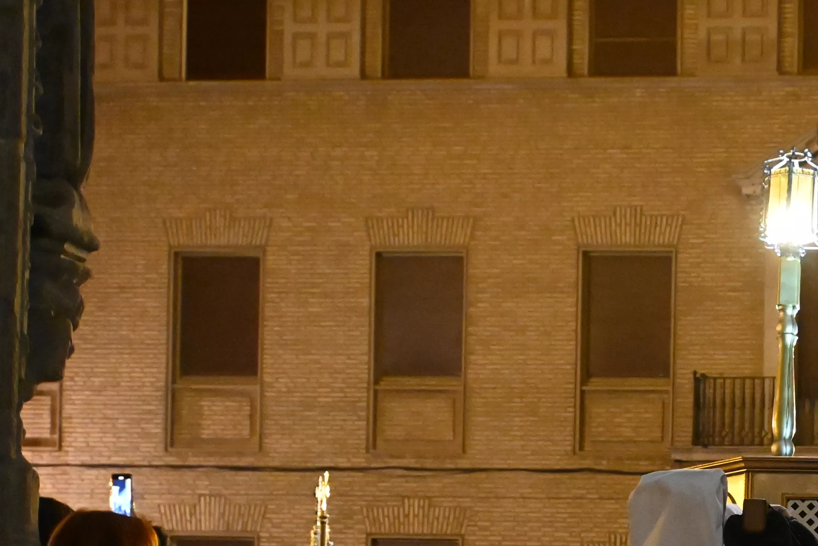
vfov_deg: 12.7
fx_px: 2409
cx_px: 831
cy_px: 560
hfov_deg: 18.7
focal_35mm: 106
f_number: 4.5
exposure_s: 1/30
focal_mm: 28
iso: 6400
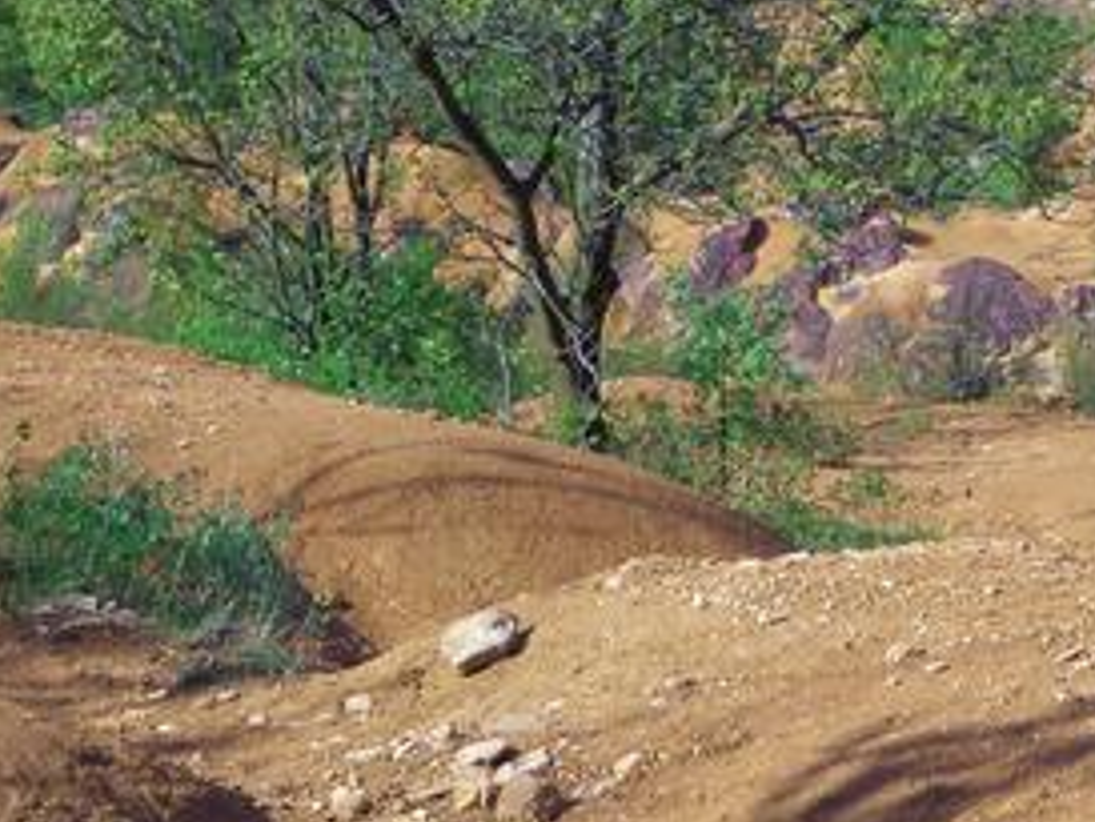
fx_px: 3481
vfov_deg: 13.4
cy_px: 124
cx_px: 818
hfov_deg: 17.8
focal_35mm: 110
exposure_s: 1/125
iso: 64
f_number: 5.6
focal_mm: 8.53
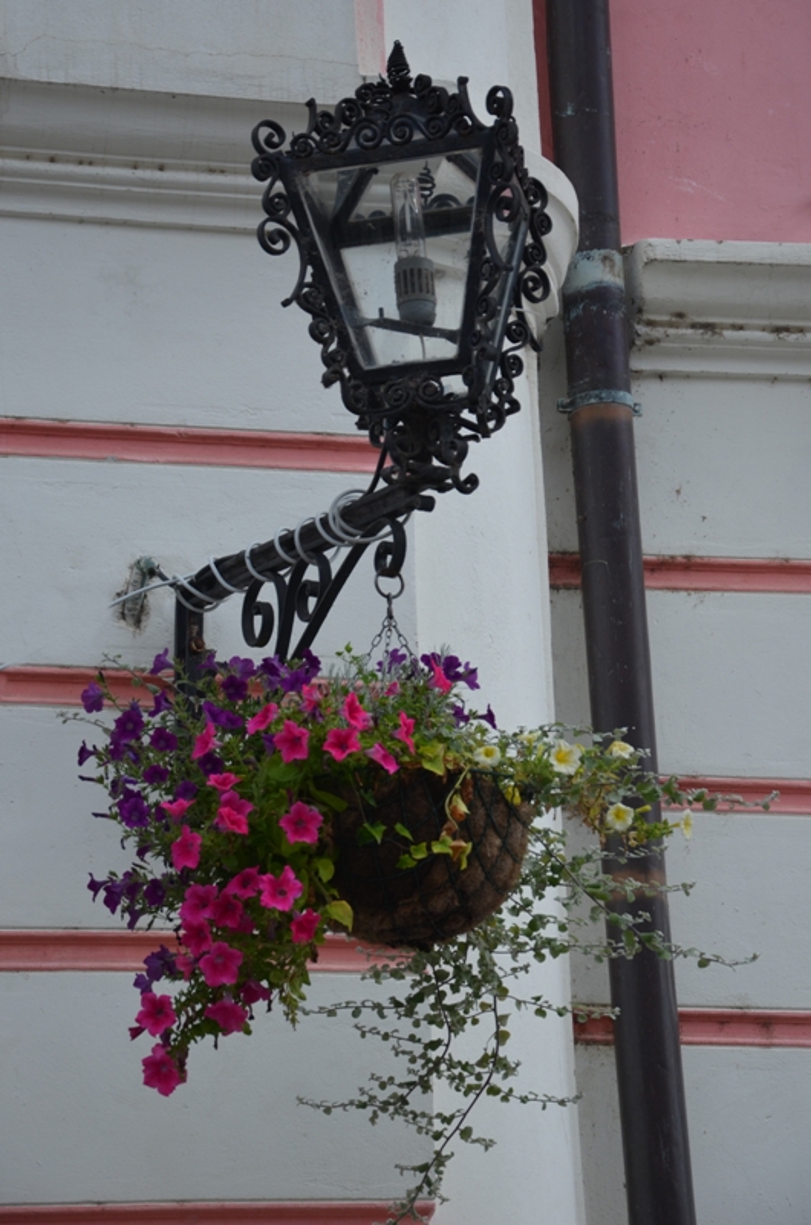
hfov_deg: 12.1
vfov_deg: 18.2
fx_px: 3818
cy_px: 612
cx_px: 406
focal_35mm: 112
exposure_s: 1/200
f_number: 7.1
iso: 200
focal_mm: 75
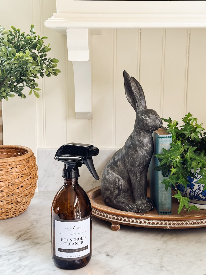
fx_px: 420
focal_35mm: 53
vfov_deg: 36.2
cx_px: 104
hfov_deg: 27.5
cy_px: 130
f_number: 1.8
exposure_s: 1/120
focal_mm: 6.86
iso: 125
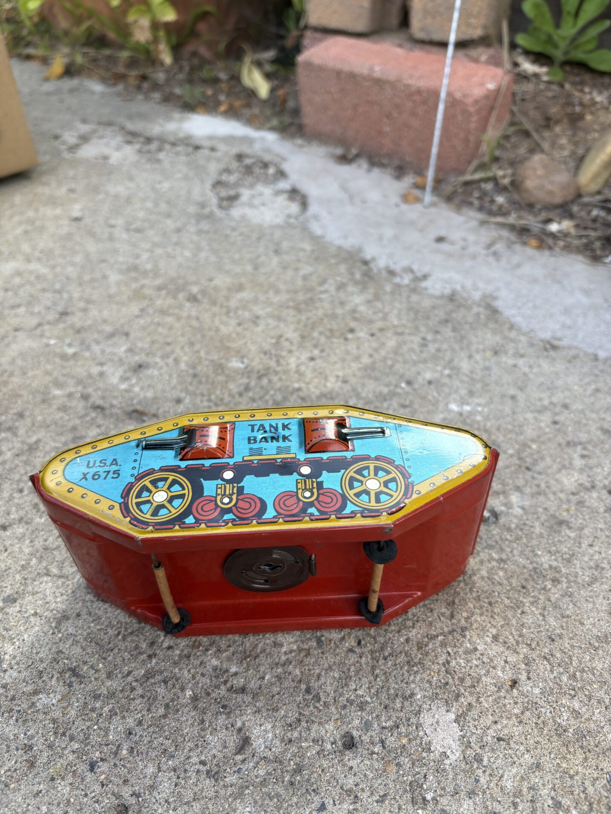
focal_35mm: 26
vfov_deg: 67.3
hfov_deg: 53.1
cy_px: 407
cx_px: 306
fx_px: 612
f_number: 1.6
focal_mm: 5.96
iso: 50
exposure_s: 1/519
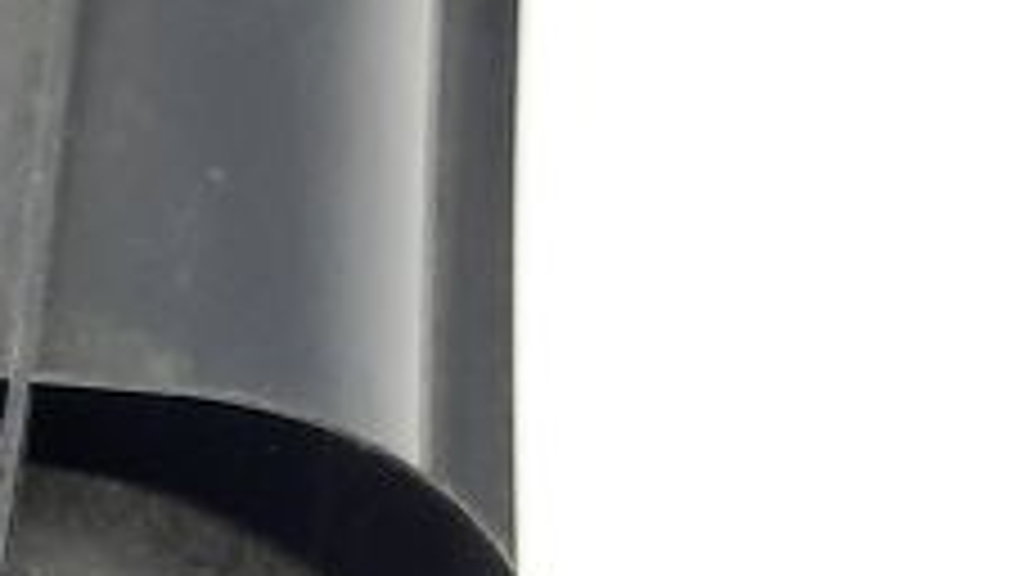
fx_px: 3905
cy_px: 644
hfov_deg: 14.0
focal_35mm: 144
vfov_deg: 8.4
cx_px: -522
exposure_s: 1/50
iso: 160
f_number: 2
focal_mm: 4.6
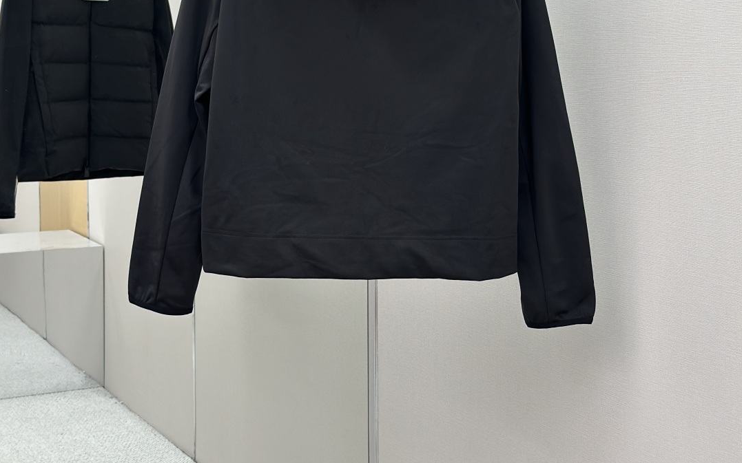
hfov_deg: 30.2
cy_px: 126
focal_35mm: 68
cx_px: 371
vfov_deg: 19.0
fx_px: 1375
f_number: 1.78
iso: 80
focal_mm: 6.86
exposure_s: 1/201
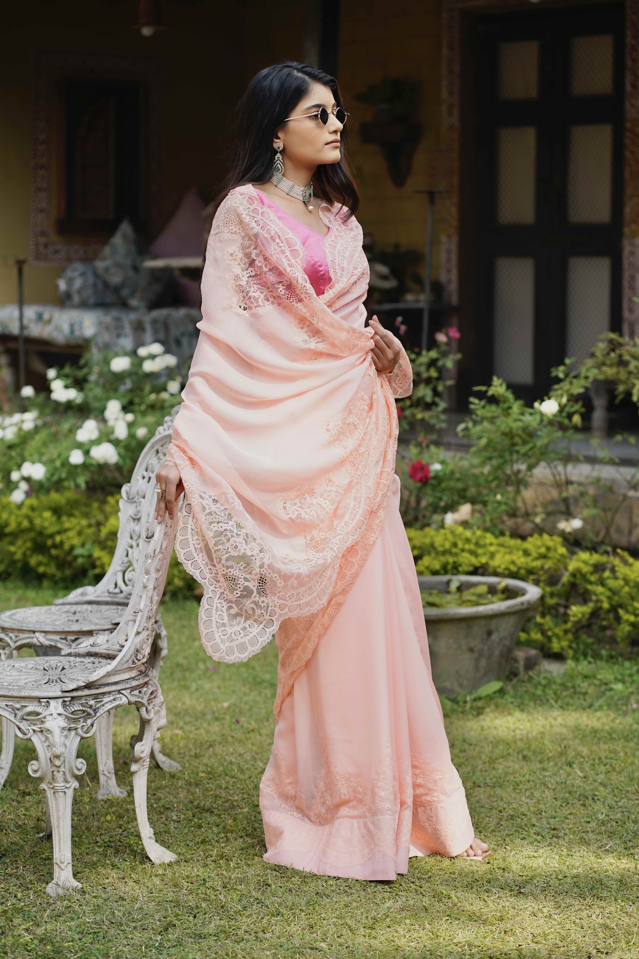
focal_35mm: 85
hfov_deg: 16.1
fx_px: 2263
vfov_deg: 23.9
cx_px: 320
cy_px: 480
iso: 250
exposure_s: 1/640
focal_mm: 85
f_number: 3.5
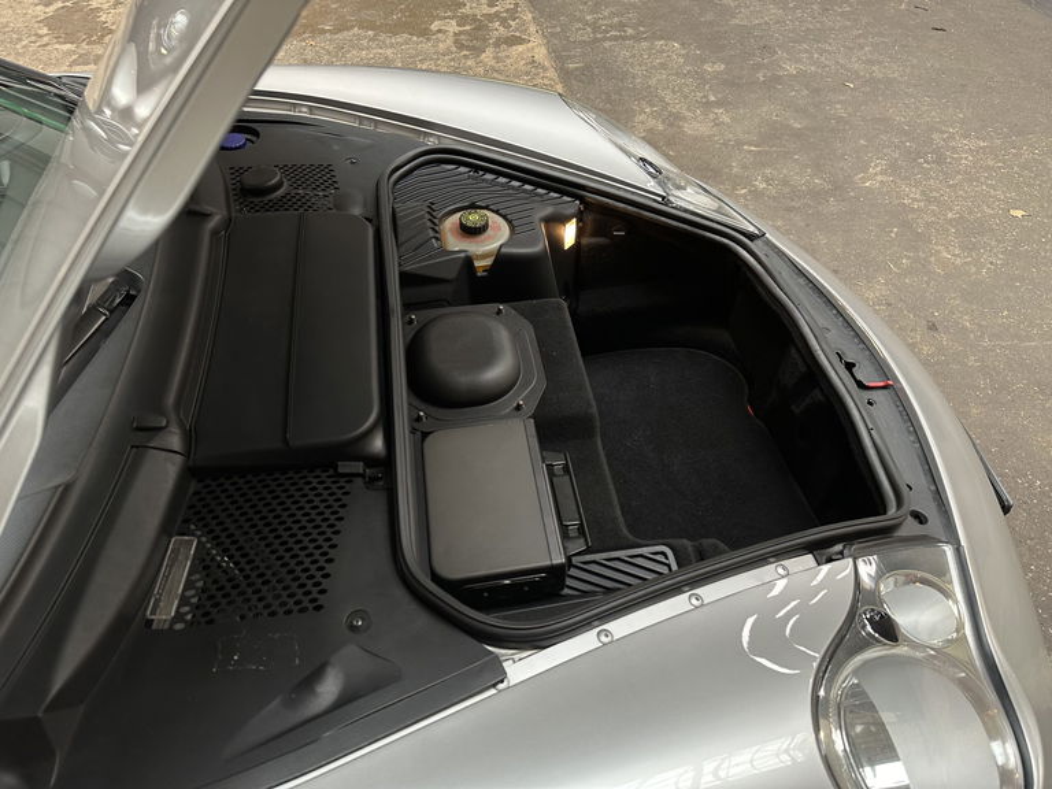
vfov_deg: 56.8
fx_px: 729
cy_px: 394
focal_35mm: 24
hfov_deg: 71.6
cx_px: 526
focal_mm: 6.86
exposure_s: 1/50
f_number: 1.78
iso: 160
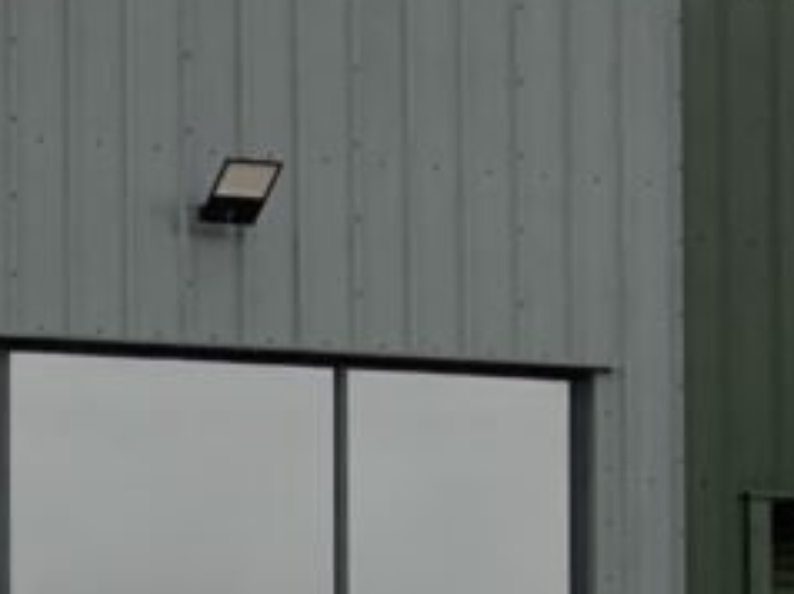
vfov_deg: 11.0
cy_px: 1078
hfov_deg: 13.5
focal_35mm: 125
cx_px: -784
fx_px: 2864
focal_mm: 3
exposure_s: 1/122
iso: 16
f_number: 1.8
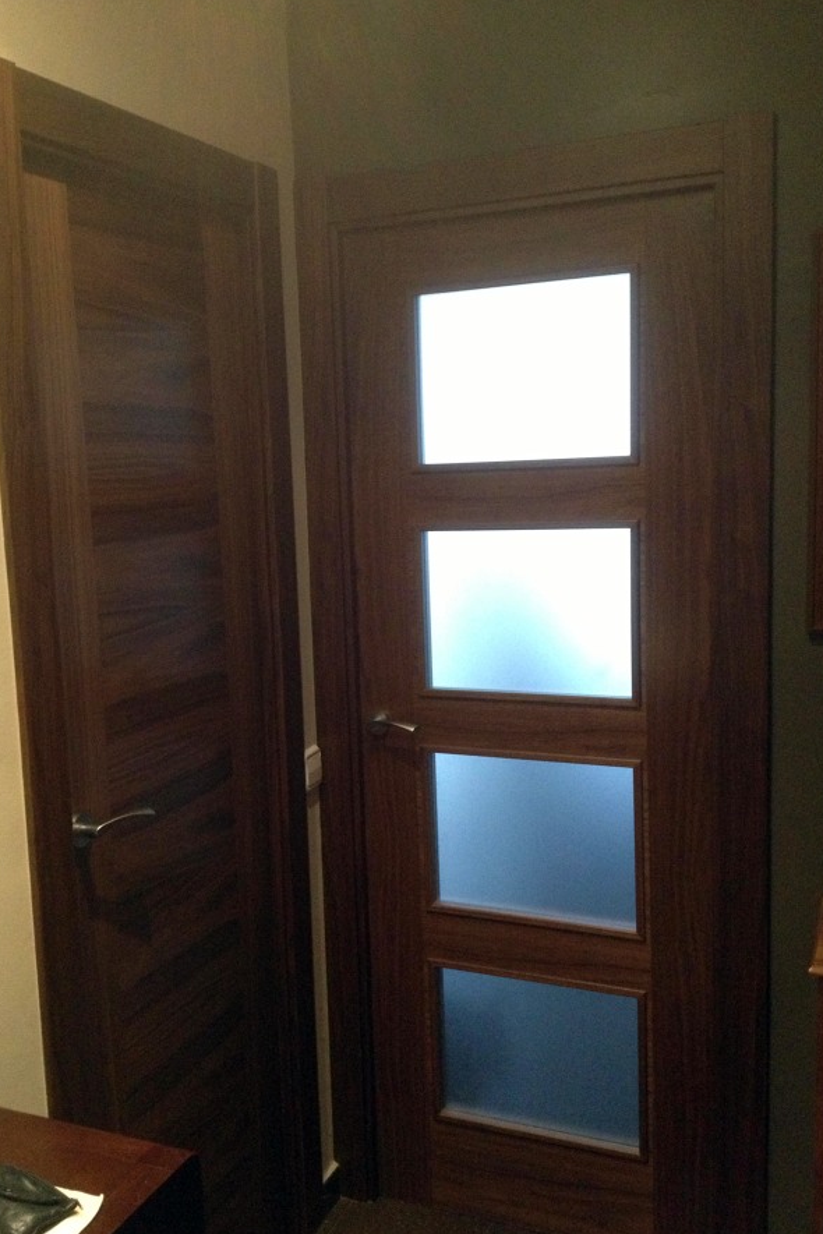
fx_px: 1269
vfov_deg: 51.9
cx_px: 372
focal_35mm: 37
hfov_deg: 35.9
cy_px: 615
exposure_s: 1/20
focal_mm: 4.28
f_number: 2.4
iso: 400
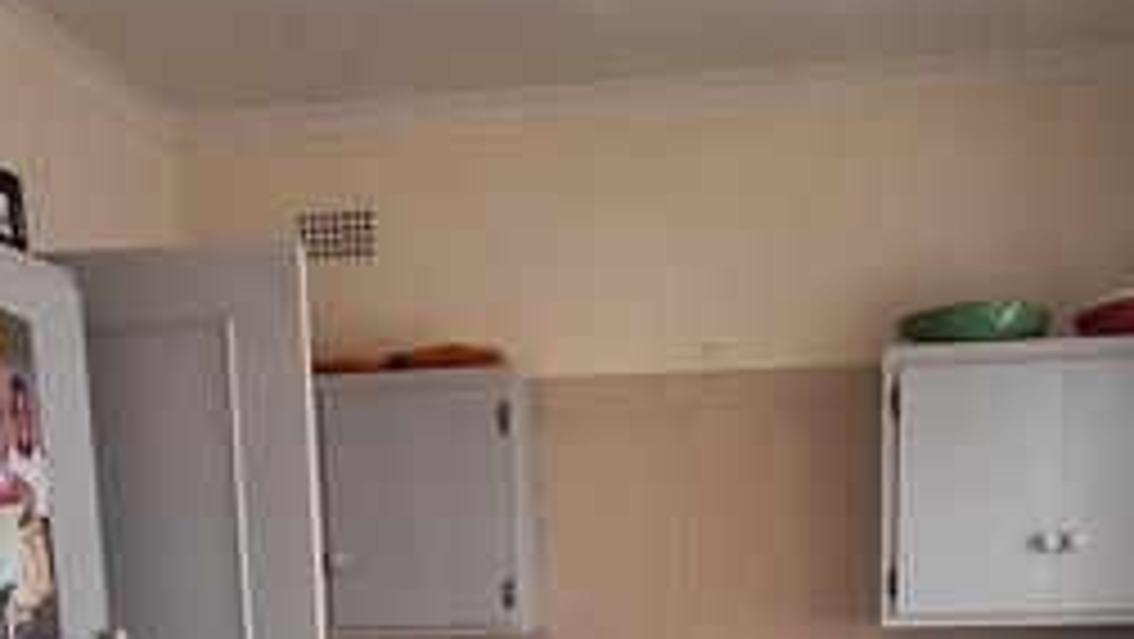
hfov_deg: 45.5
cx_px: 558
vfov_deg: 23.2
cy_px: 860
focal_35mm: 45
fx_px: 1354
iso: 64
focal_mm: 1.74
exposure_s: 1/50
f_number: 2.2
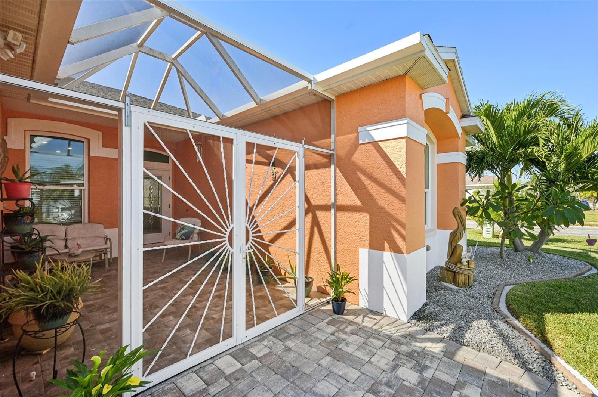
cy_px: 198
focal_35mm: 16
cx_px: 299
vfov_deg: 75.4
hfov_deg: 98.6
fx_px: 257
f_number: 8
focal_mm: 15.5
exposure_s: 1/500
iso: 400
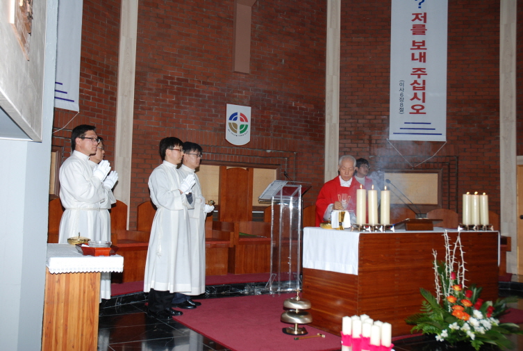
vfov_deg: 35.6
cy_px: 176
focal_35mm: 38
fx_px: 546
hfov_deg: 51.2
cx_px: 262
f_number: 5.6
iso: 200
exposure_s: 1/60
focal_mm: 25
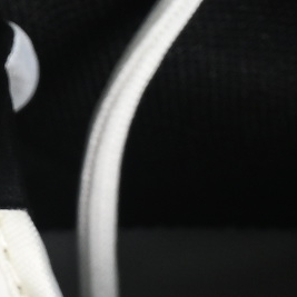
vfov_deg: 2.6
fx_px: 6445
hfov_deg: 2.6
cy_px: 854
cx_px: -257
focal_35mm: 664
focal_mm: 50
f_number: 6.3
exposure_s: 1/60
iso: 160
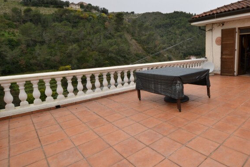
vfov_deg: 59.3
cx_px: 159
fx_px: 146
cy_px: 72
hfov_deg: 79.4
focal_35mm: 21
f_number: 5.6
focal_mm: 10
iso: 125
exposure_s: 1/125
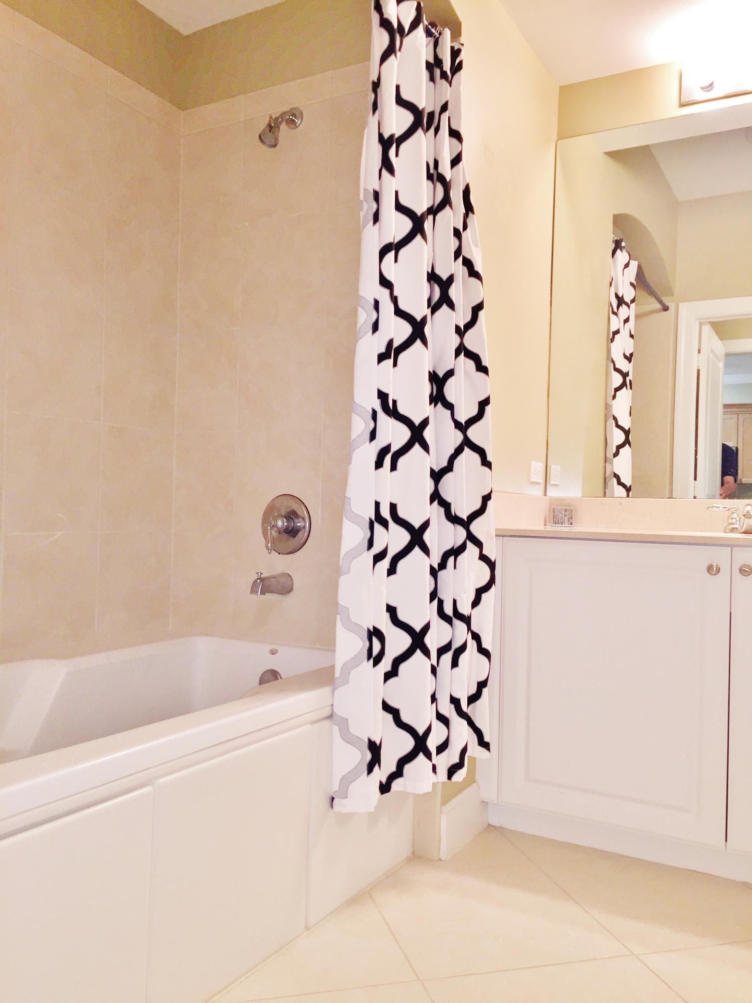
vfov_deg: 61.7
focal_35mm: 29
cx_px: 376
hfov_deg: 48.2
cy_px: 502
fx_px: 840
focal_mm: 4.15
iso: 50
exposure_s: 1/30
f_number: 2.2
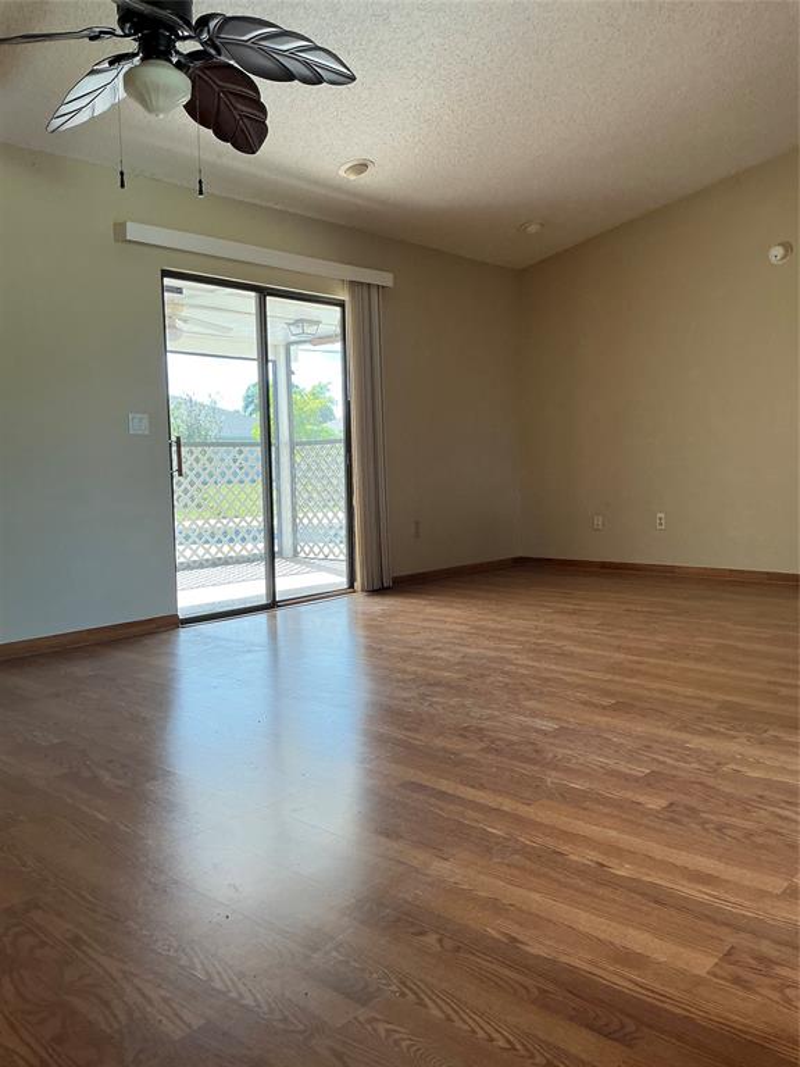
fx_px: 863
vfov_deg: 63.4
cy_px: 534
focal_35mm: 28
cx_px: 400
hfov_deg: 49.7
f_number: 1.8
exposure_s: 1/120
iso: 64
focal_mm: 3
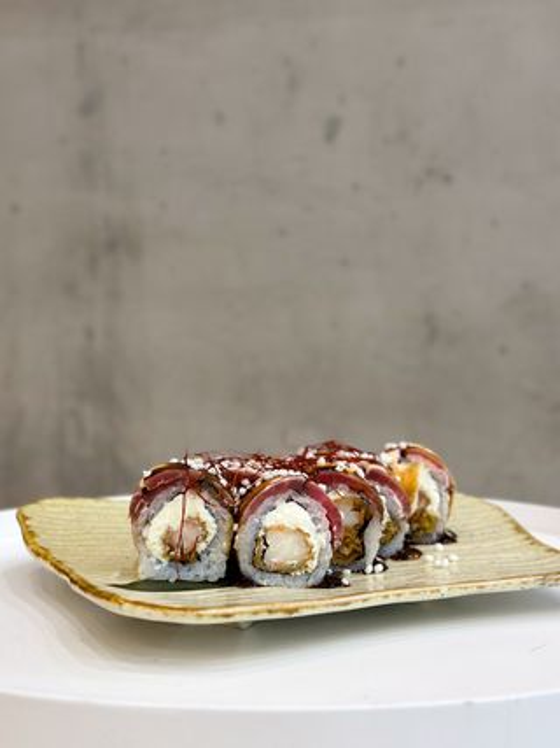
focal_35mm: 48
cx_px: 280
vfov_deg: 39.7
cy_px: 374
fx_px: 1036
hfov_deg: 30.3
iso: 125
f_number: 1.8
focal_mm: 6.86
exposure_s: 1/50
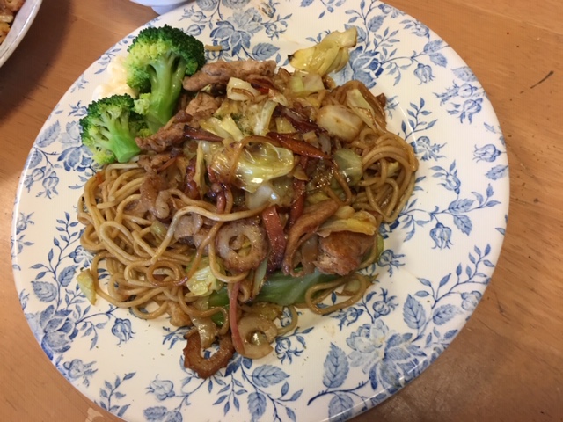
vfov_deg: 48.2
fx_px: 472
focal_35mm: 29
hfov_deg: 61.7
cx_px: 282
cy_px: 211
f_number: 2.2
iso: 50
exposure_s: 1/15
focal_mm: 4.15
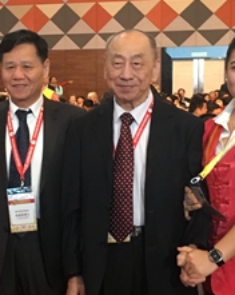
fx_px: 671
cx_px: 41
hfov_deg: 19.6
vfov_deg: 24.8
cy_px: 151
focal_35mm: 77
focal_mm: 4.15
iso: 200
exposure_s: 1/33
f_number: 2.2
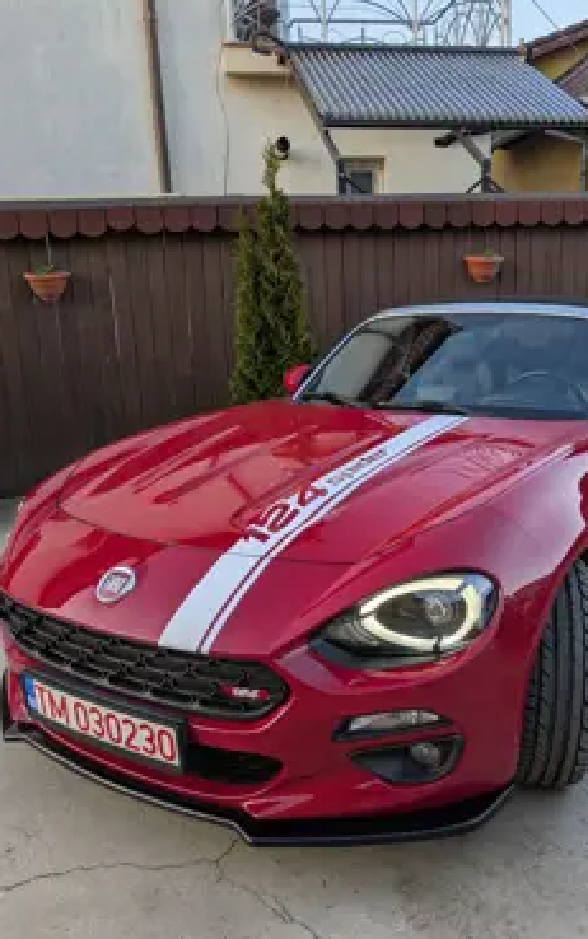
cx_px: 367
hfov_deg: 40.4
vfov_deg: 61.2
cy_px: 486
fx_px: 794
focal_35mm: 31
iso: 47
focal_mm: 4.38
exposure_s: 1/225
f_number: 1.73
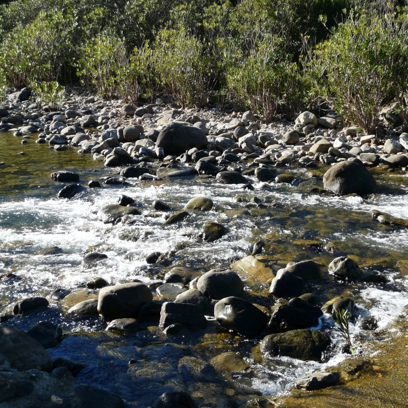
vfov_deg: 35.4
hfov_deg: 35.3
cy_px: 201
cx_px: 219
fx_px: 640
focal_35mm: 48
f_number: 5
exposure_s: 1/250
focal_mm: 6.5
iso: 100
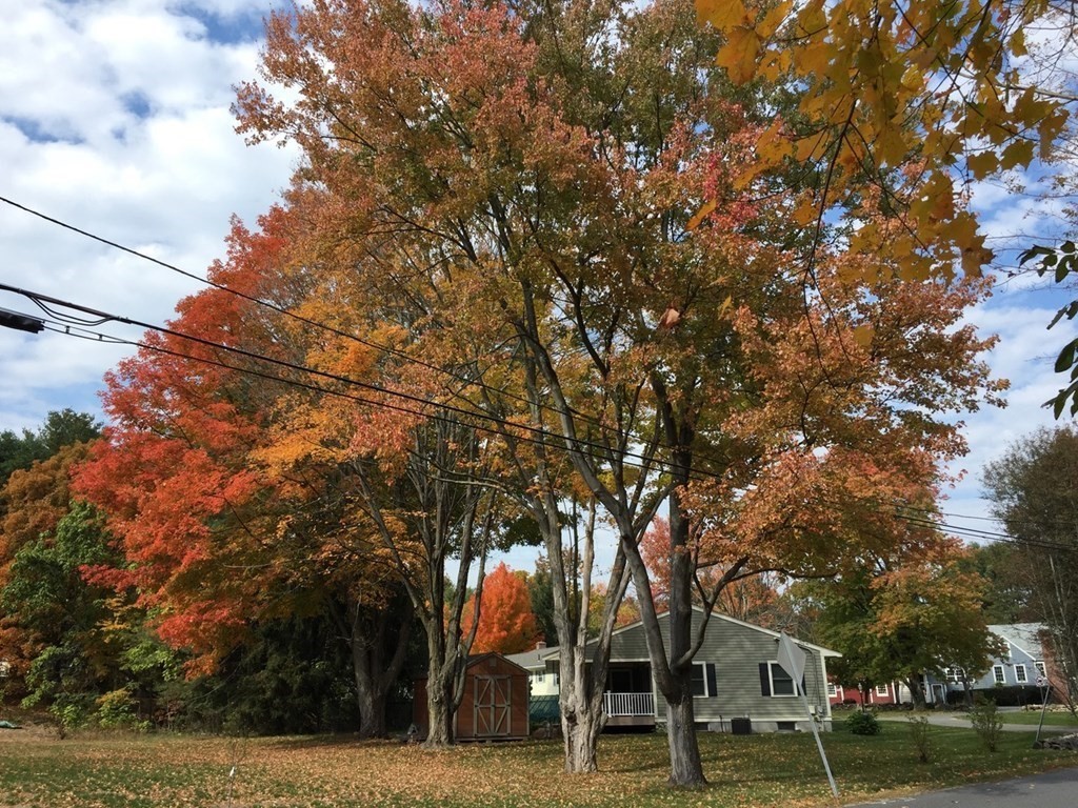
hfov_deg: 61.7
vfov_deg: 48.2
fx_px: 903
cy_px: 404
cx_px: 539
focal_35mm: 29
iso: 32
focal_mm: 4.15
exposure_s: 1/1199
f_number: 2.2
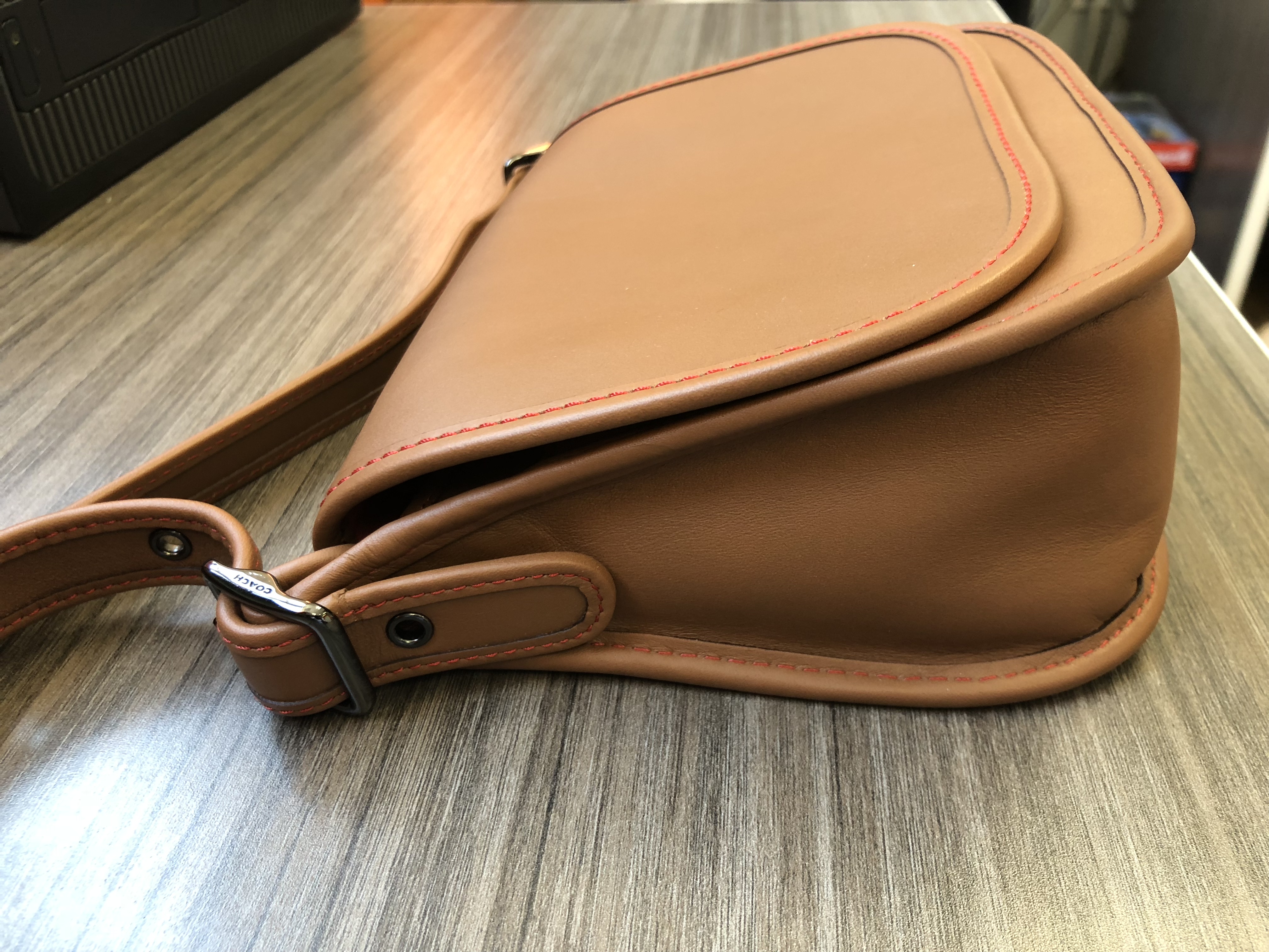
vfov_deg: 49.7
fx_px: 1026
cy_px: 476
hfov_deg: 63.4
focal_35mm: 28
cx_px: 634
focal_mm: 4
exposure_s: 1/16
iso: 40
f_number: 1.8
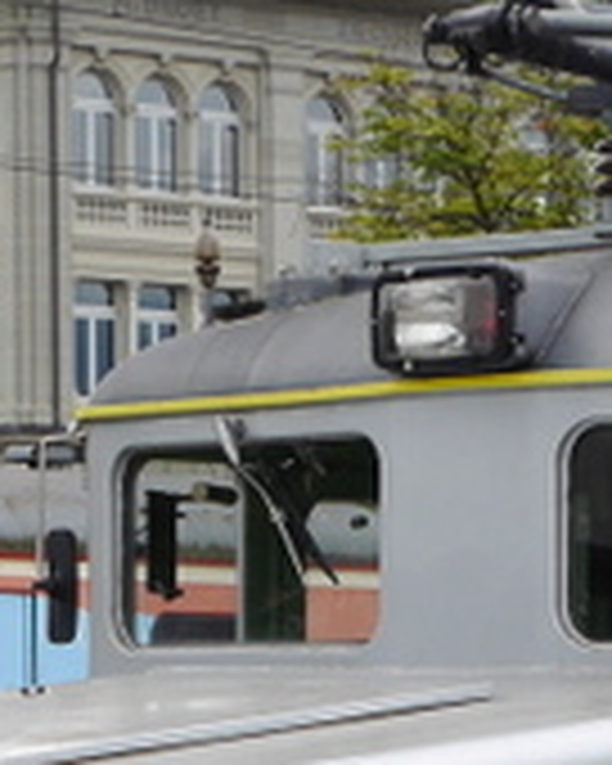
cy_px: 1143
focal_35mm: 195
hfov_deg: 7.9
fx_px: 4415
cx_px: 333
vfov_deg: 9.6
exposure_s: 1/250
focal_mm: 17
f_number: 6.3
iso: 160
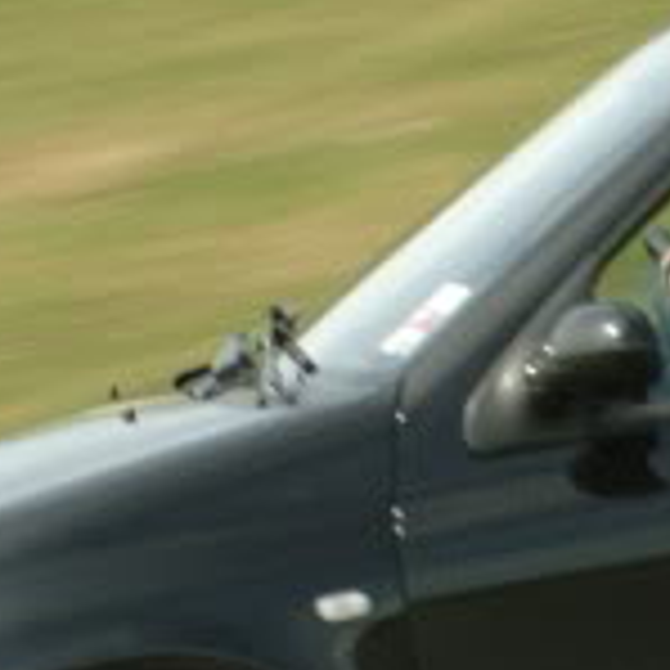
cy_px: 562
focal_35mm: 833
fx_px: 18239
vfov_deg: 2.1
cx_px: 1223
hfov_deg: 2.1
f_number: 11
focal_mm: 95
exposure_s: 1/125
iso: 250
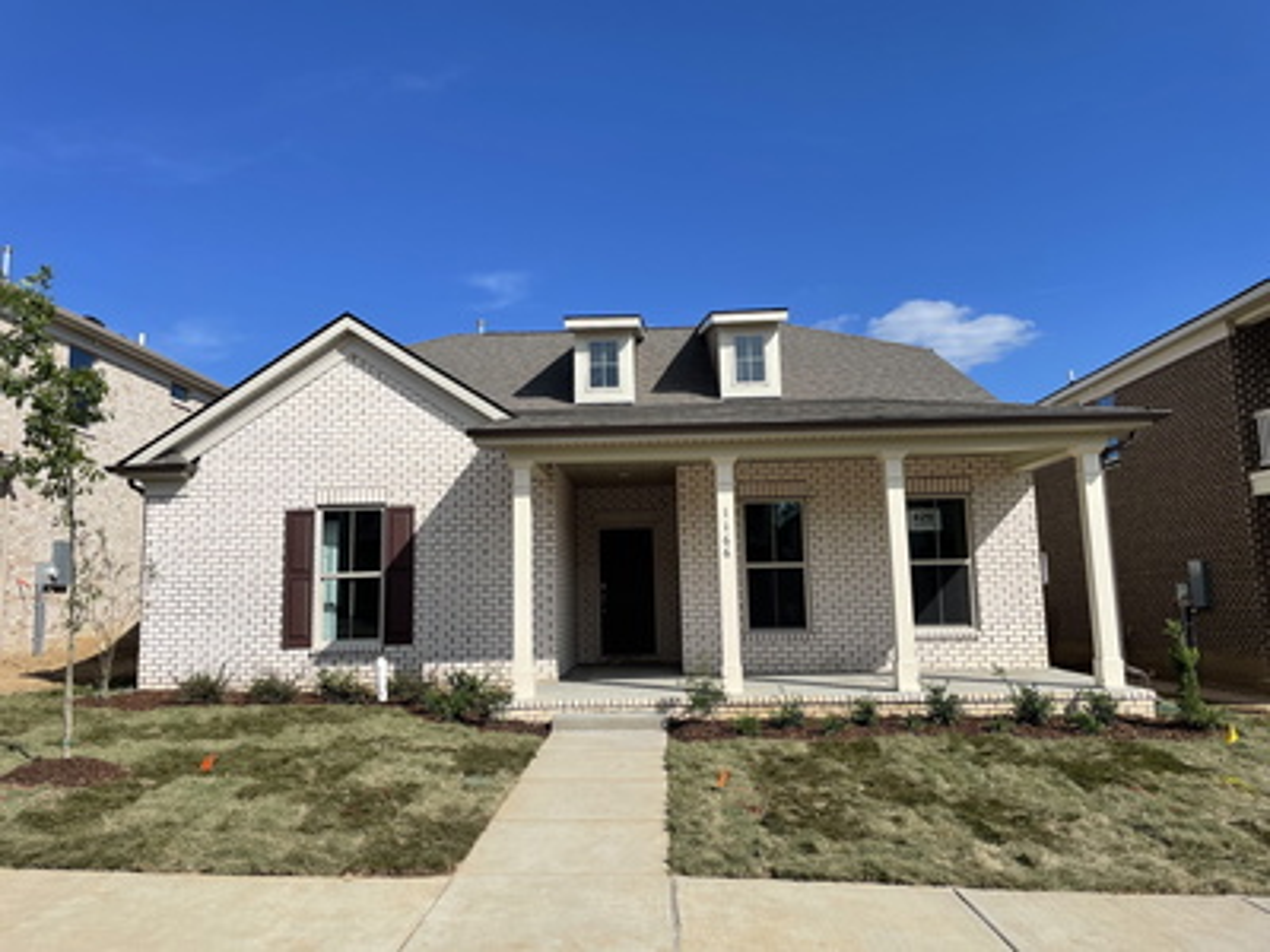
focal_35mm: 26
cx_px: 635
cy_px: 476
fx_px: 954
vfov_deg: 53.1
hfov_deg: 67.3
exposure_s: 1/4831
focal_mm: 4.2
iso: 32
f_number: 1.6
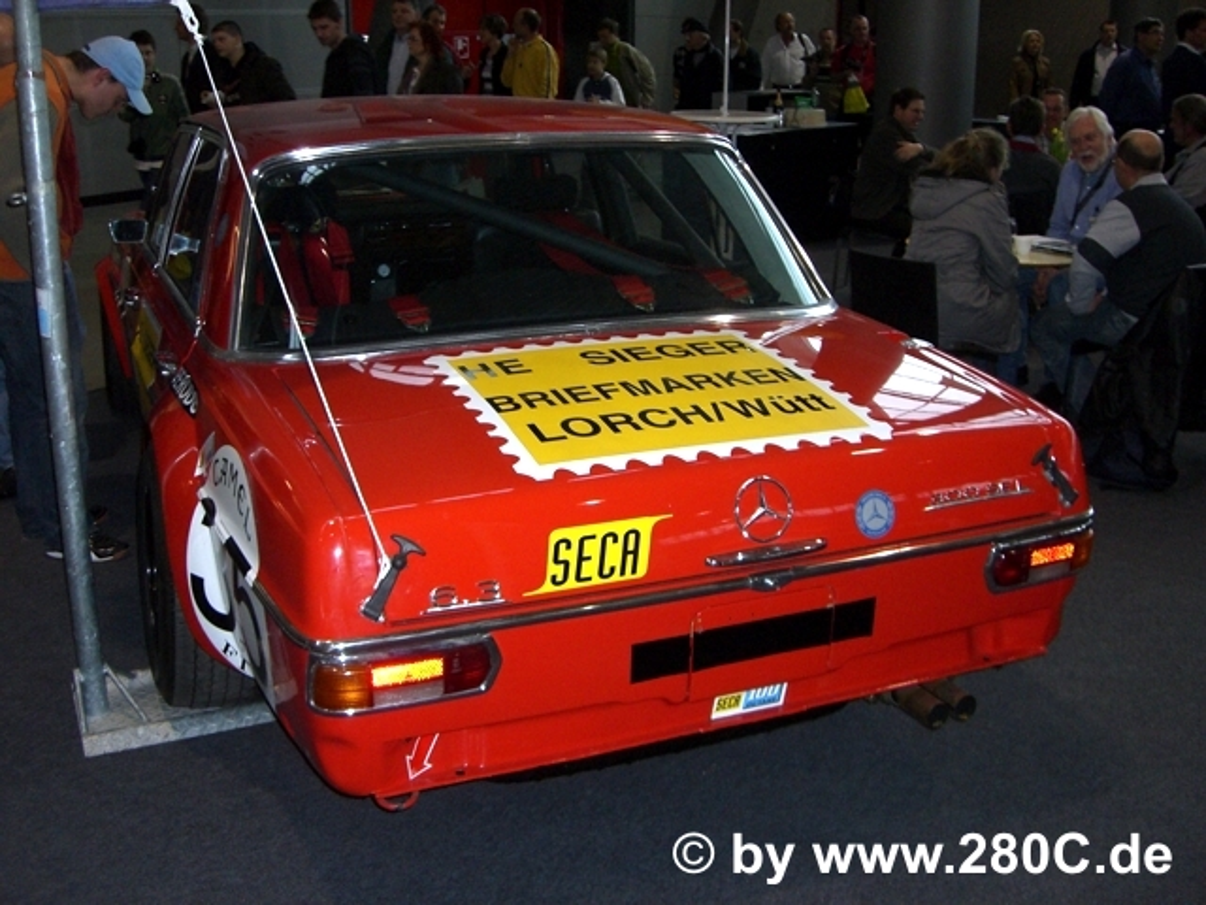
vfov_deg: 37.7
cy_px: 452
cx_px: 603
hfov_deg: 49.0
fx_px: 1324
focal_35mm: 38
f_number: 2.7
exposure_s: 1/60
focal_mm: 6.2
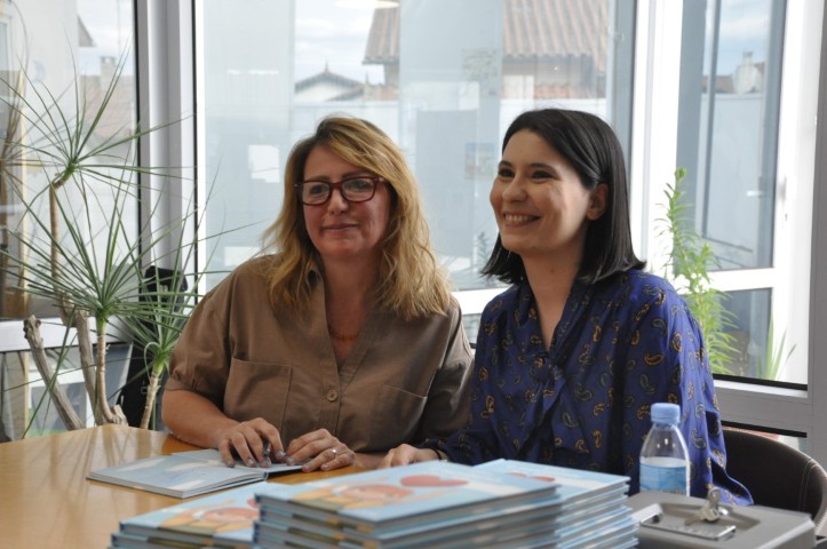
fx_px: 1445
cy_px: 274
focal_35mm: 63
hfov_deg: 31.9
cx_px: 414
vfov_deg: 21.5
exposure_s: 1/200
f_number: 7.1
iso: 2000
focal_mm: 42
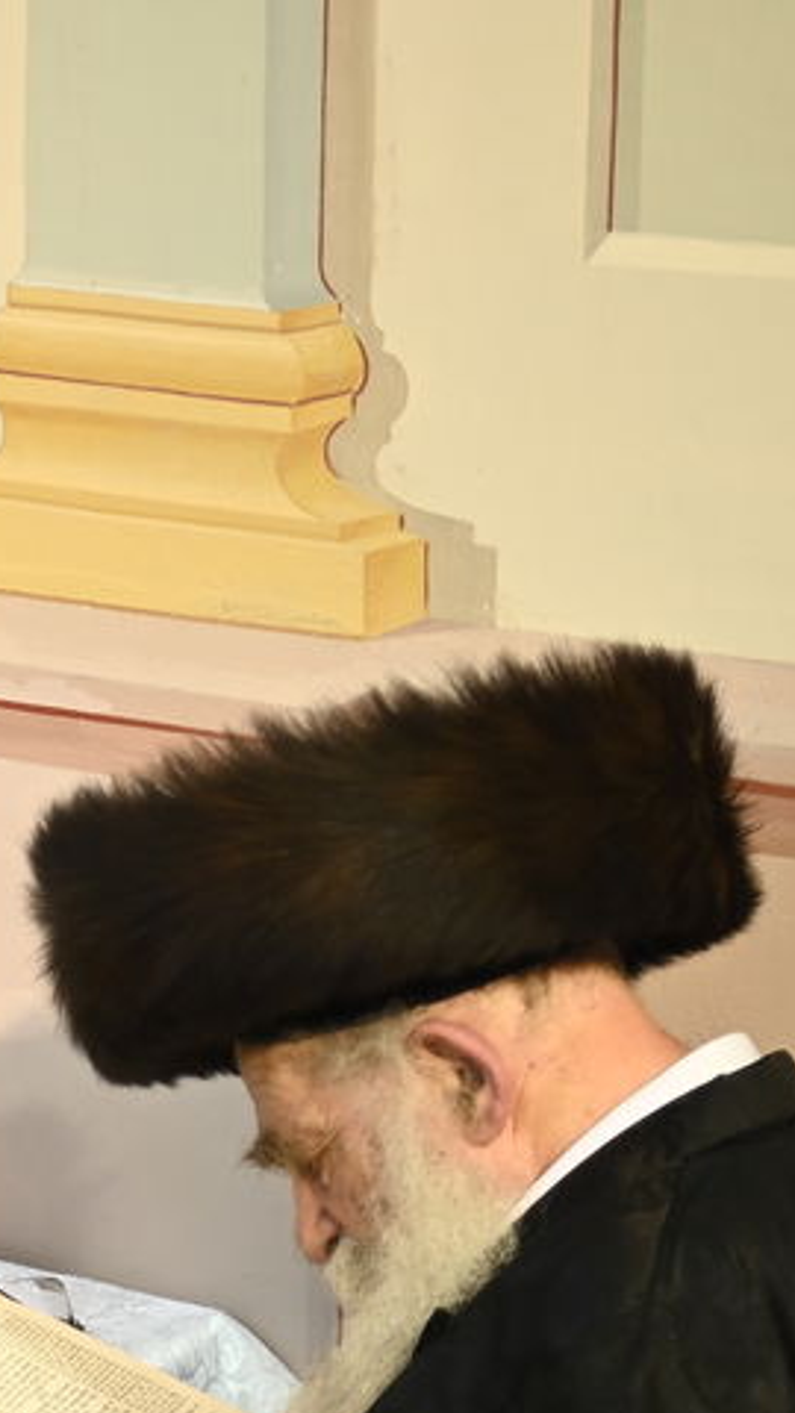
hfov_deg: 6.8
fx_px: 6633
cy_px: 1322
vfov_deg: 12.1
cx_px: -383
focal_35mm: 177
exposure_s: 1/60
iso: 400
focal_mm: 58
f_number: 2.8
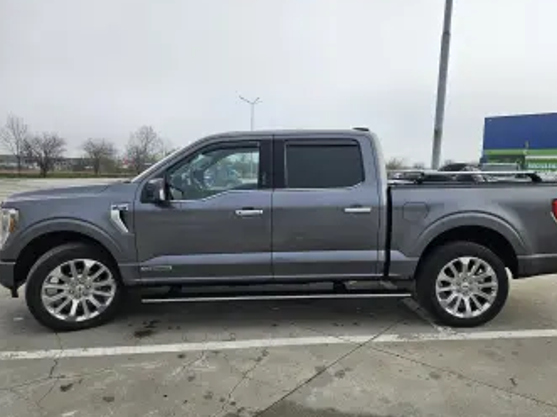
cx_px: 289
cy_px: 203
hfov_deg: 69.4
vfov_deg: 54.8
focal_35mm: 25
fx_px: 402
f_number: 1.8
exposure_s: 1/1167
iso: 25
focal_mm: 5.4
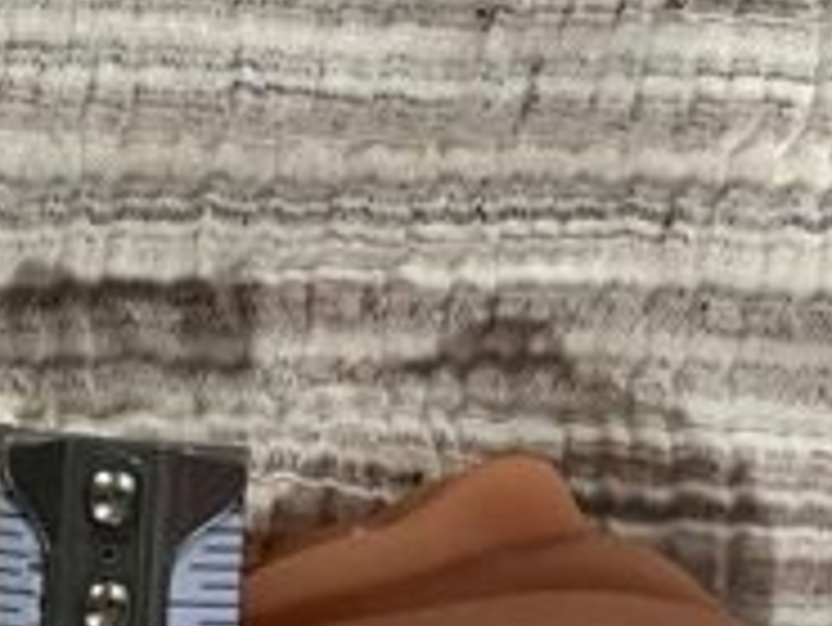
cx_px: 697
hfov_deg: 18.0
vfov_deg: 12.1
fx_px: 2597
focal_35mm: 108
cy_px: 1272
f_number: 1.6
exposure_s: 1/60
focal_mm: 5.1
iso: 200
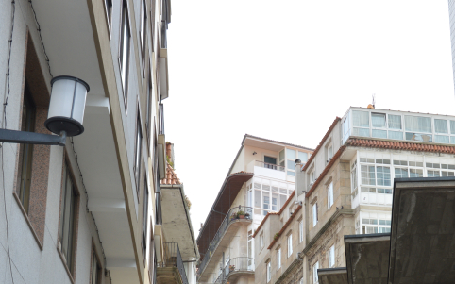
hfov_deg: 27.1
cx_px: 285
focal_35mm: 76
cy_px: 240
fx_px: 942
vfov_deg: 17.0
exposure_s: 1/160
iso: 100
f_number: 6.3
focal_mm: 30
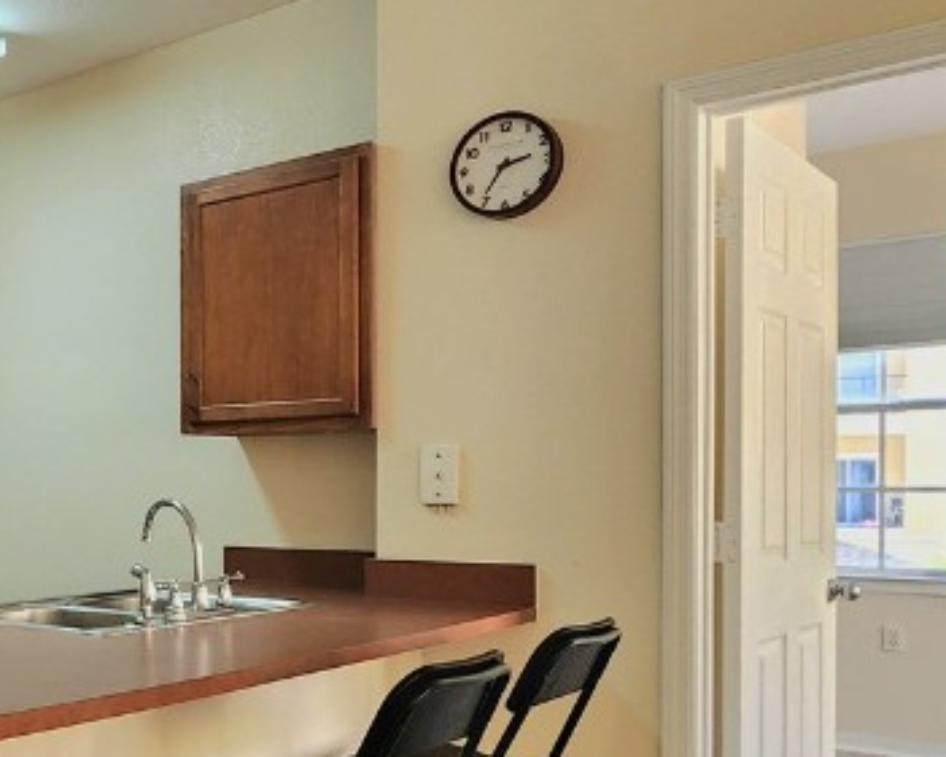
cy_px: 509
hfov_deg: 40.8
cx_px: -62
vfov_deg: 39.6
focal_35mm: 37
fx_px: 1036
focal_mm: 2.2
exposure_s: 1/60.2
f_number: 2.2
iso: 160
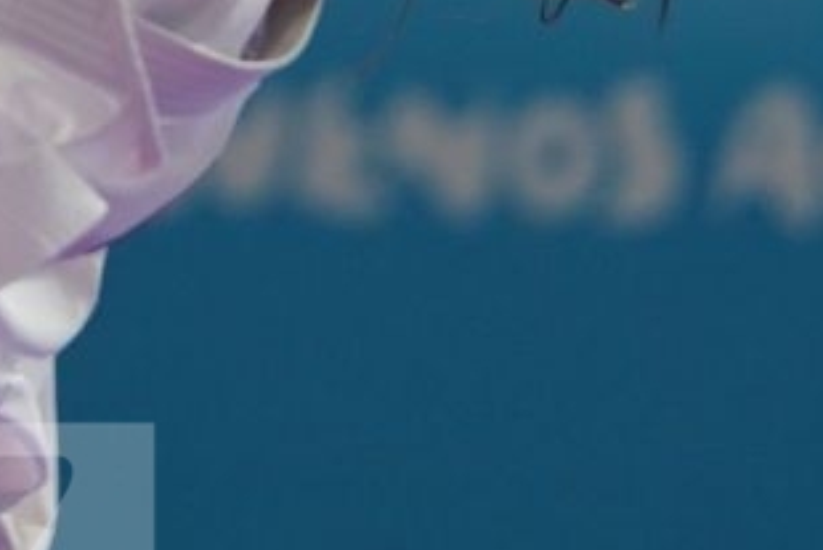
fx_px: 26553
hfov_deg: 1.8
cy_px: -279
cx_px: -93
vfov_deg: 1.2
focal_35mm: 1161
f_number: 2.8
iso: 1000
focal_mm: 200
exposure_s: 1/1000
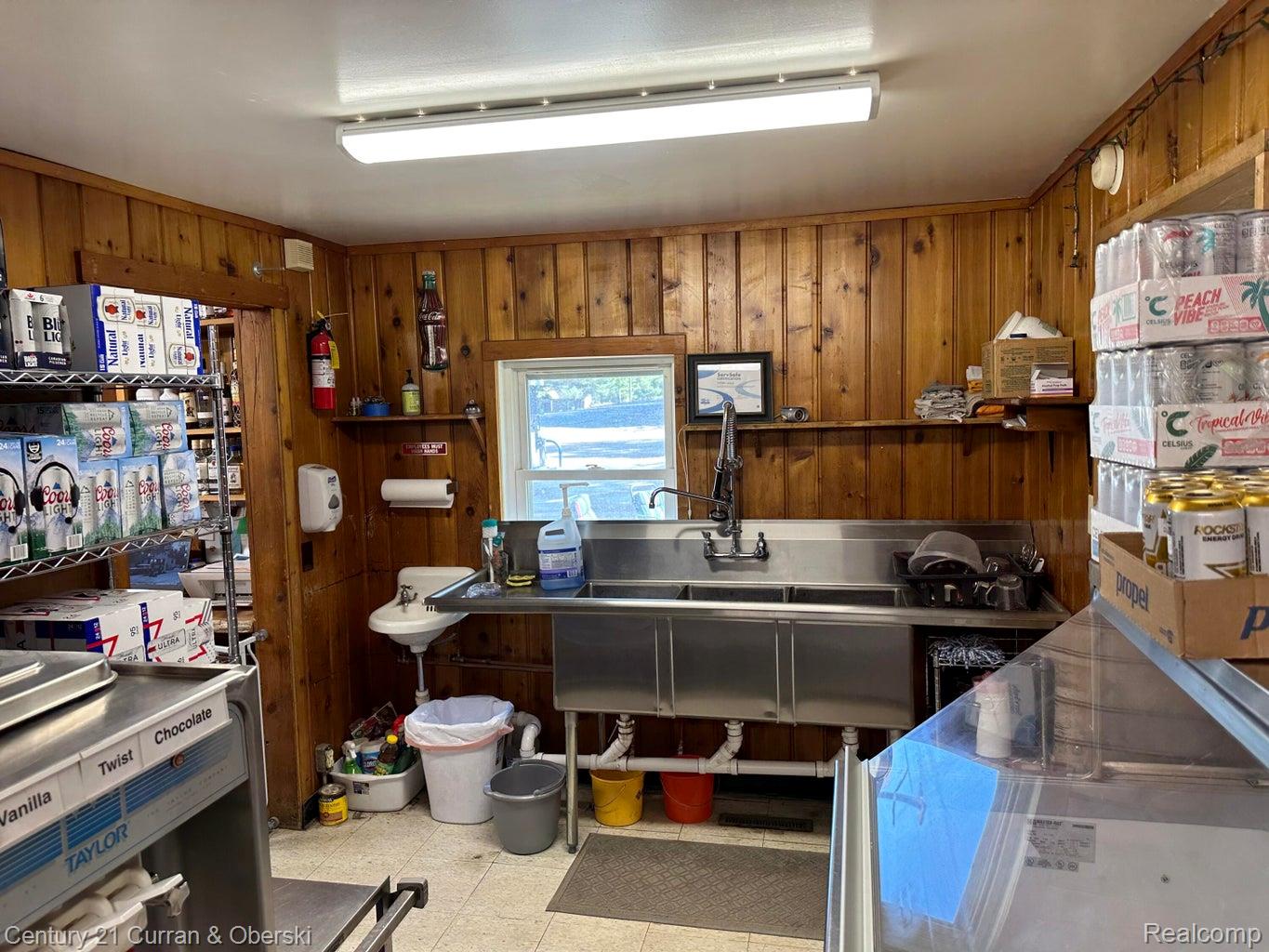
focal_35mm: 24
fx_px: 880
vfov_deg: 56.8
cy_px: 476
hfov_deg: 71.6
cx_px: 634
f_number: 1.78
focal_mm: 6.86
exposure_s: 1/60
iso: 125
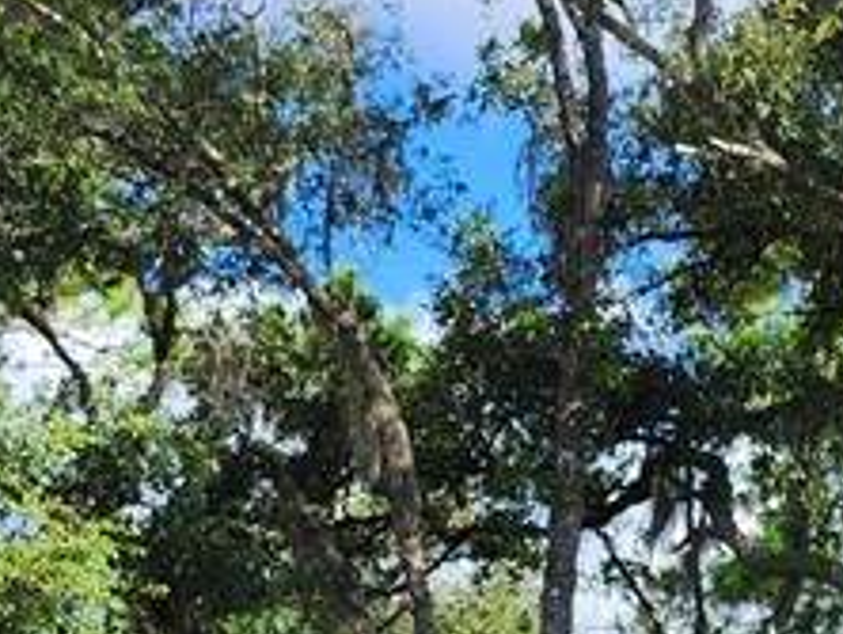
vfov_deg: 13.8
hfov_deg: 18.3
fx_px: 2584
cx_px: 718
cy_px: 588
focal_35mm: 106
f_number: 1.8
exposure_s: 1/803
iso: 25
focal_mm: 5.54
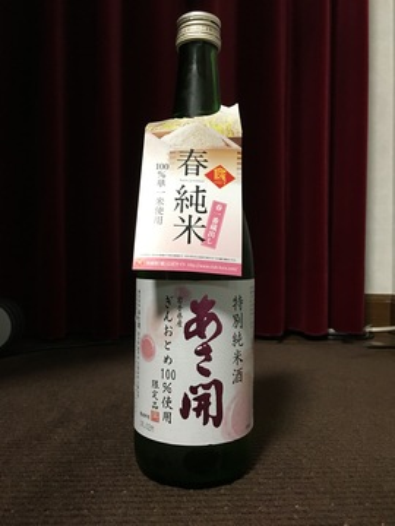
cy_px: 263
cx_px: 198
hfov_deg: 48.2
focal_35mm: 29
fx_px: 441
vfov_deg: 61.7
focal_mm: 4.15
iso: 200
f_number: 2.2
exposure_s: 1/20
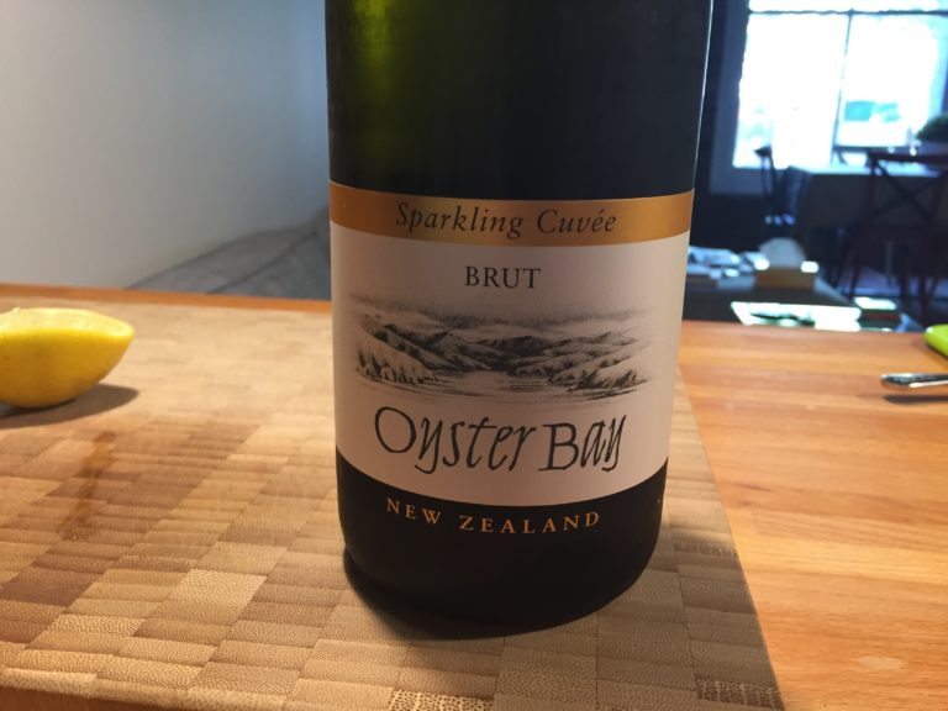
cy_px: 356
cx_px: 474
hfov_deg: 61.7
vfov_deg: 48.2
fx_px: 794
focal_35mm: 29
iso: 160
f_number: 2.2
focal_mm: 4.15
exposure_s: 1/33
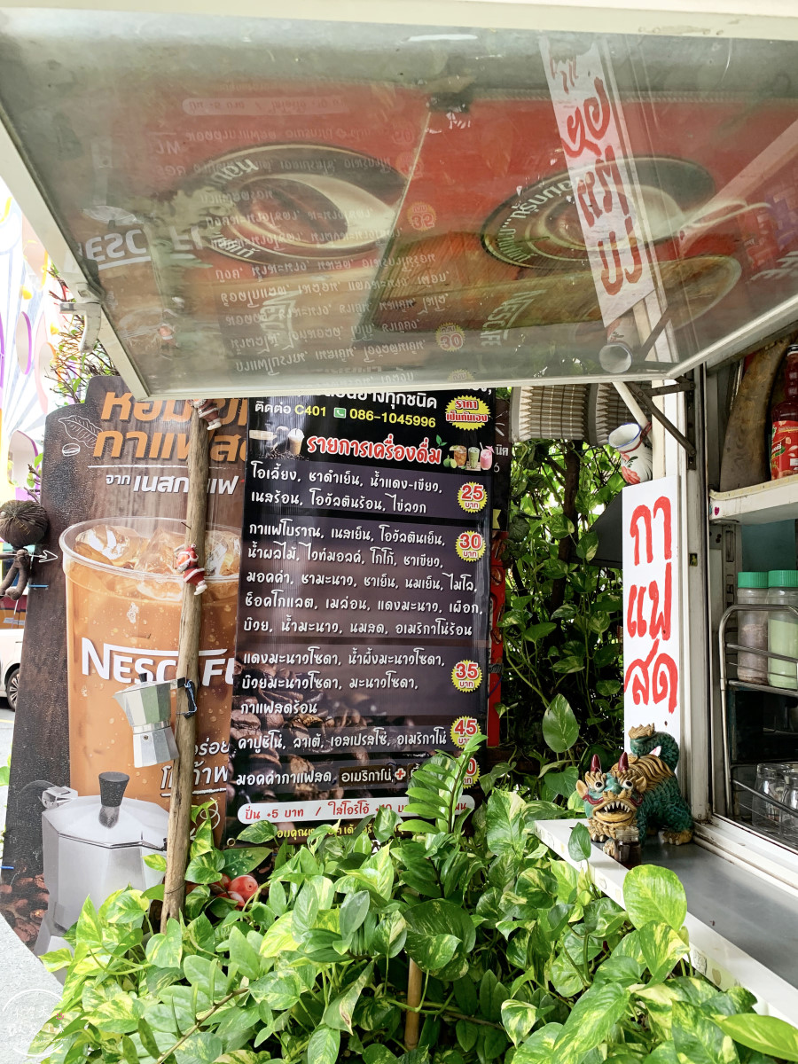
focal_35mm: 26
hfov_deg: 53.1
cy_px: 532
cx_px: 399
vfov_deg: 67.3
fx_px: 799
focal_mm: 4.25
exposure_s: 1/121
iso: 64
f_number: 1.8
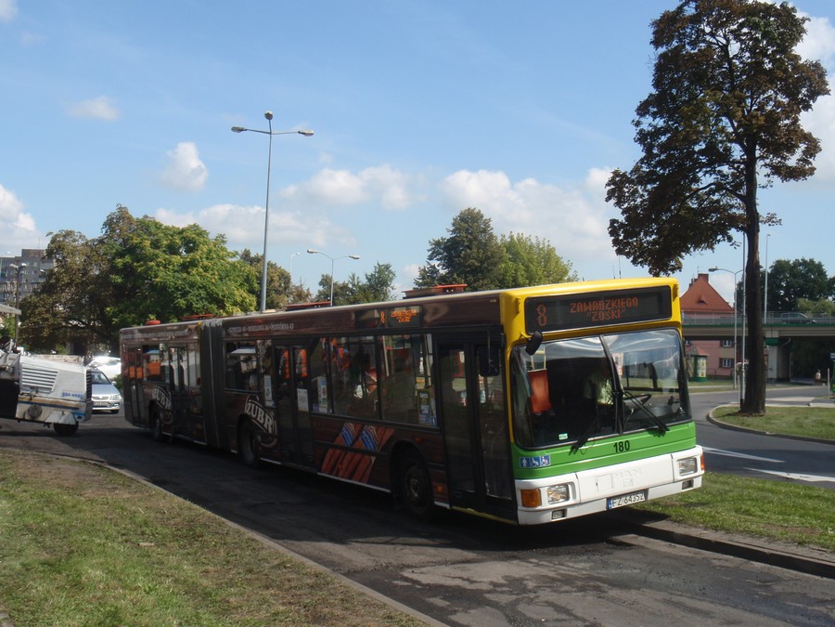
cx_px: 418
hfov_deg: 46.8
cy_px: 314
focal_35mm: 40
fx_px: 965
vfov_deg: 36.0
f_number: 3.9
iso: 64
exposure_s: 1/500
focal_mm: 7.25
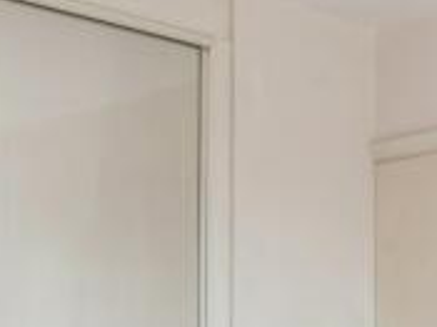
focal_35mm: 90
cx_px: 539
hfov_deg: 20.3
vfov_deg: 15.7
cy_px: 412
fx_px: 1135
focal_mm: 16
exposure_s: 1/10
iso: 640
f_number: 13
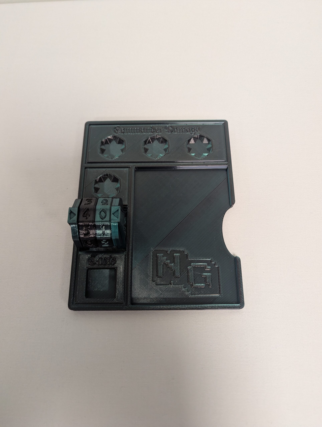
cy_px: 214
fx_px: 297
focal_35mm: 24
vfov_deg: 71.5
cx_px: 161
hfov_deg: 56.9
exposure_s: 1/60
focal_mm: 6.81
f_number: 1.85
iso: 178
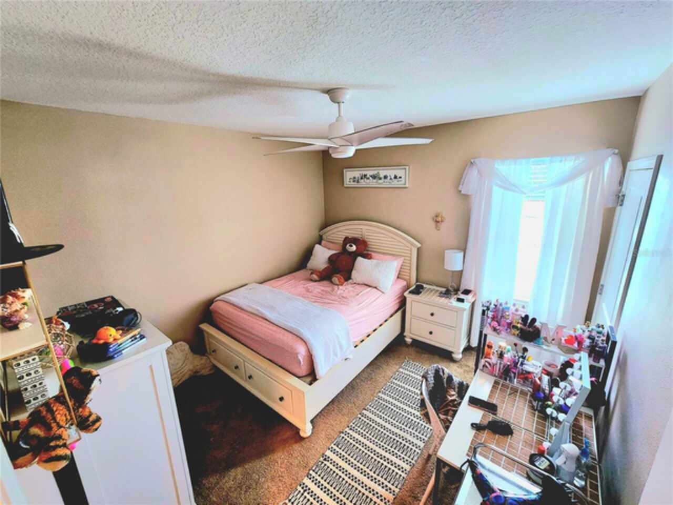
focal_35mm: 13
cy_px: 252
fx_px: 253
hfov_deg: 106.2
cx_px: 336
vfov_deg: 89.9
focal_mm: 2.2
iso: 320
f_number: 2.2
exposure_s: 1/60.2
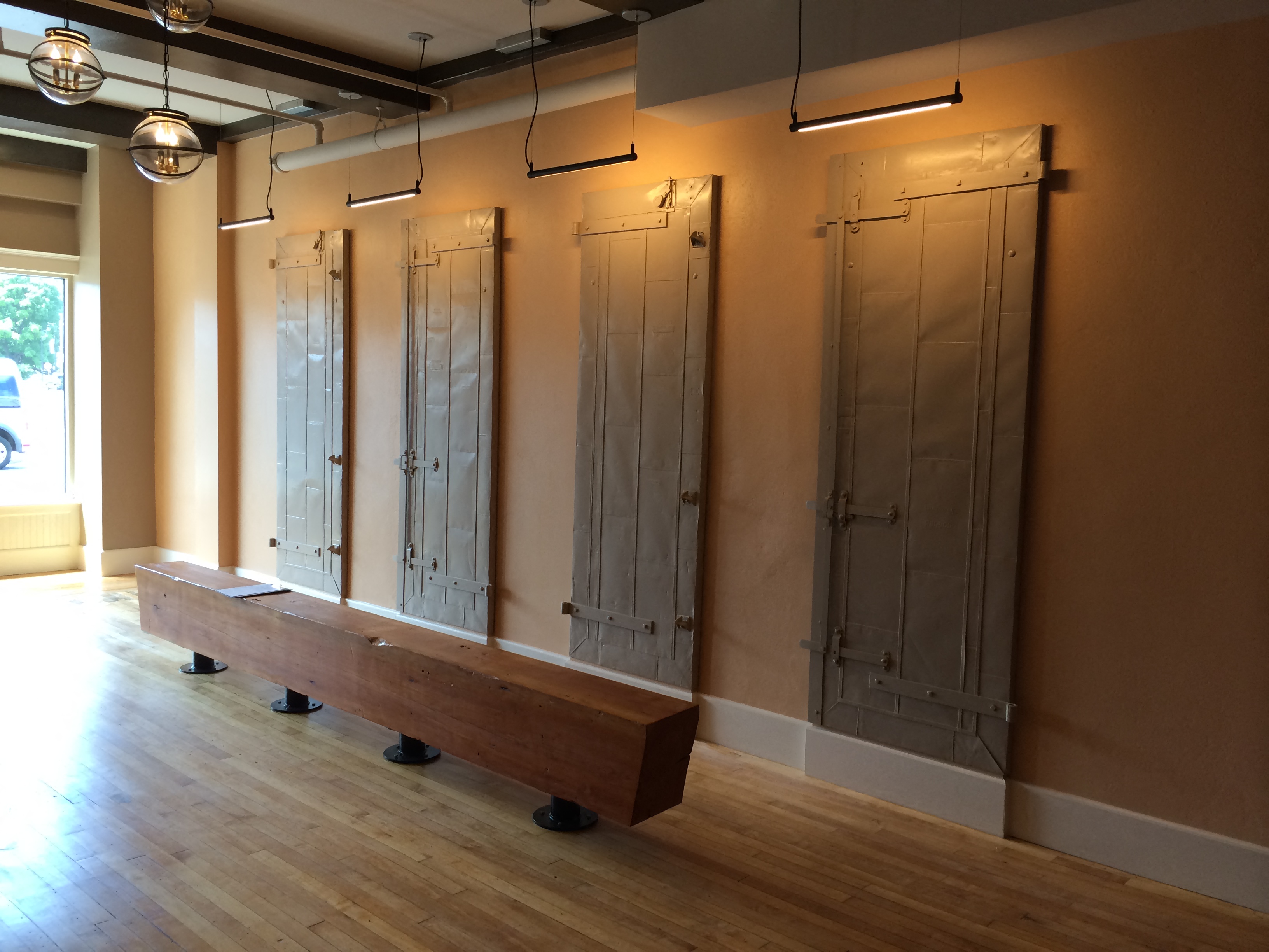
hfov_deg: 60.0
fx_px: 1100
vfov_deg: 46.8
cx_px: 634
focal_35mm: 30
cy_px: 476
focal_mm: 4.12
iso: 40
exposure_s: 1/40
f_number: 2.2
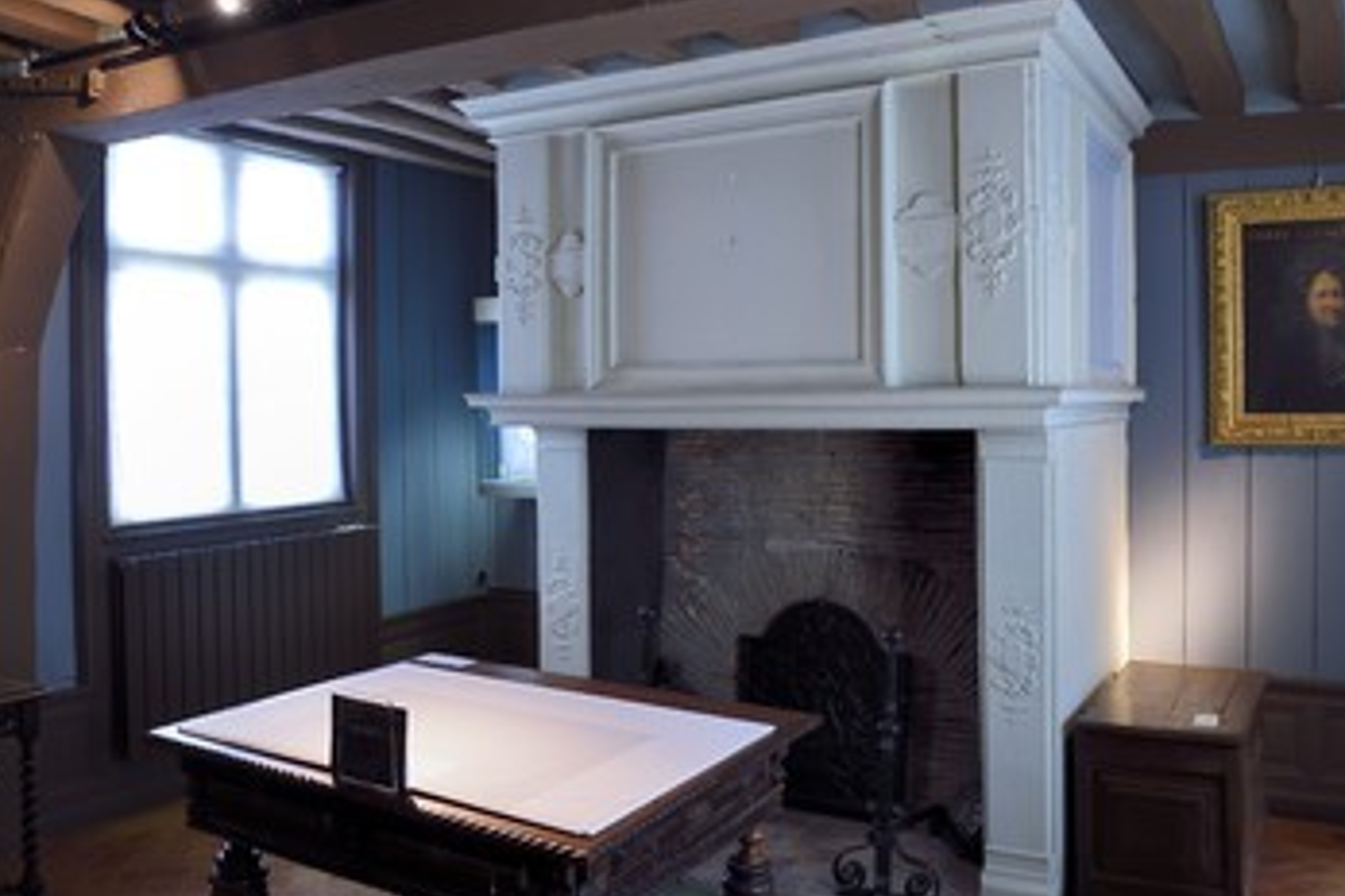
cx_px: 746
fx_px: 1083
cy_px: 406
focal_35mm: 29
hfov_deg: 63.5
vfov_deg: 44.9
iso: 1600
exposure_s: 1/15
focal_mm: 24
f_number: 6.3
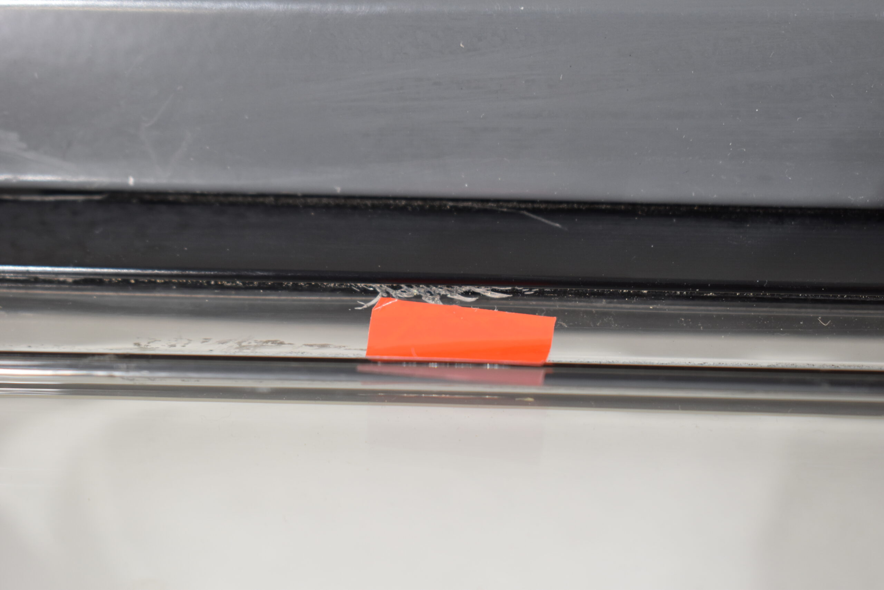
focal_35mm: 72
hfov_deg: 28.1
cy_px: 295
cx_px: 442
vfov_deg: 18.9
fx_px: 1768
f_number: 5.6
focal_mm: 48
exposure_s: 1/60
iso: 720
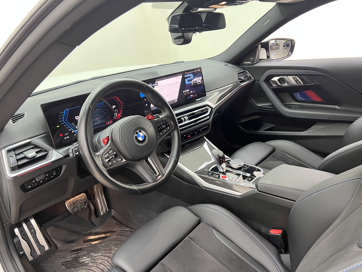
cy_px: 136
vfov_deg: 53.1
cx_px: 181
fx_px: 272
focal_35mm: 26
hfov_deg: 67.3
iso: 200
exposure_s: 1/50
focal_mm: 5.7
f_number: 1.5
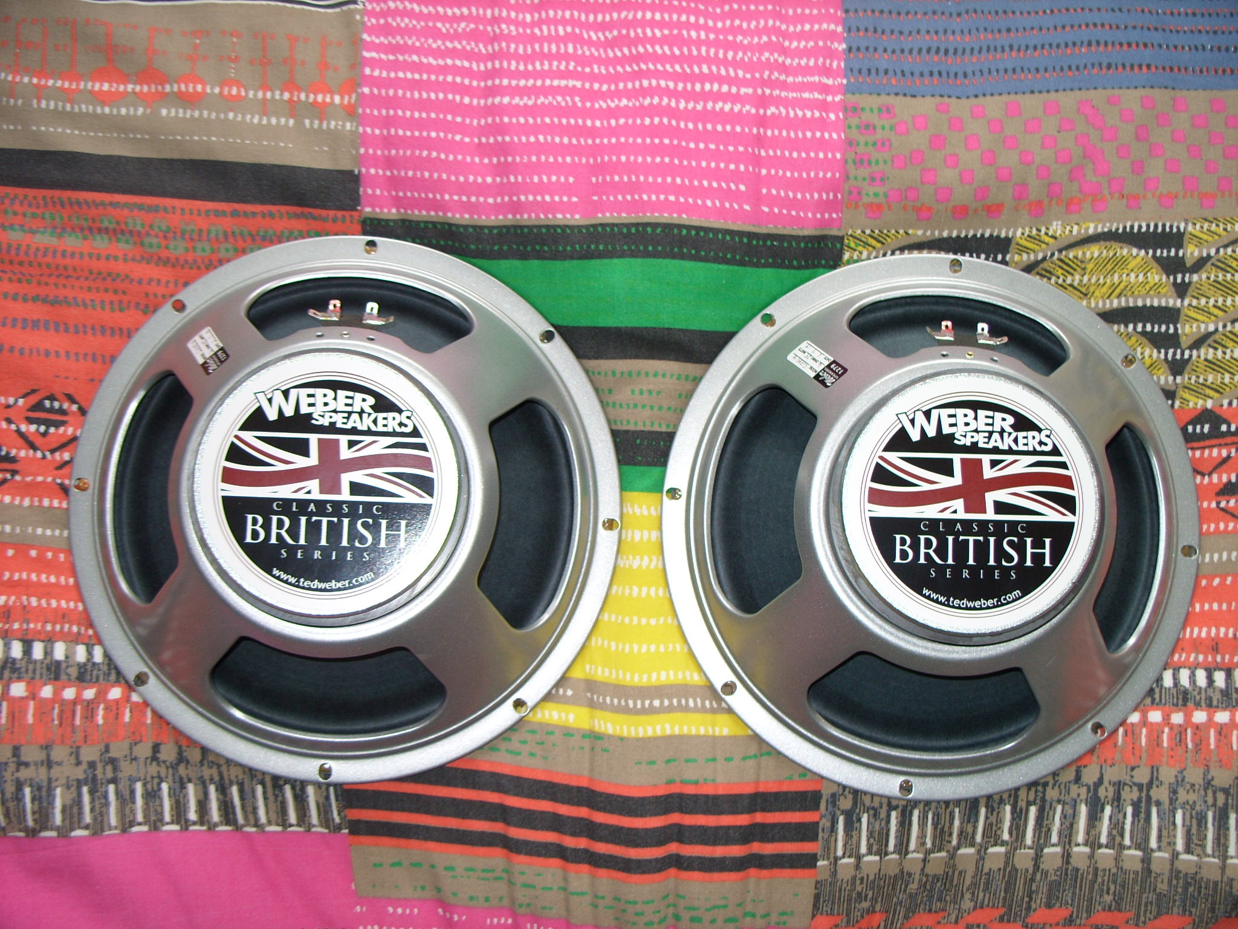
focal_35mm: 38
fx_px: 1359
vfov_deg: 37.7
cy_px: 464
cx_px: 619
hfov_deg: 49.0
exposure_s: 1/30
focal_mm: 7.8
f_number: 2.8
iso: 50
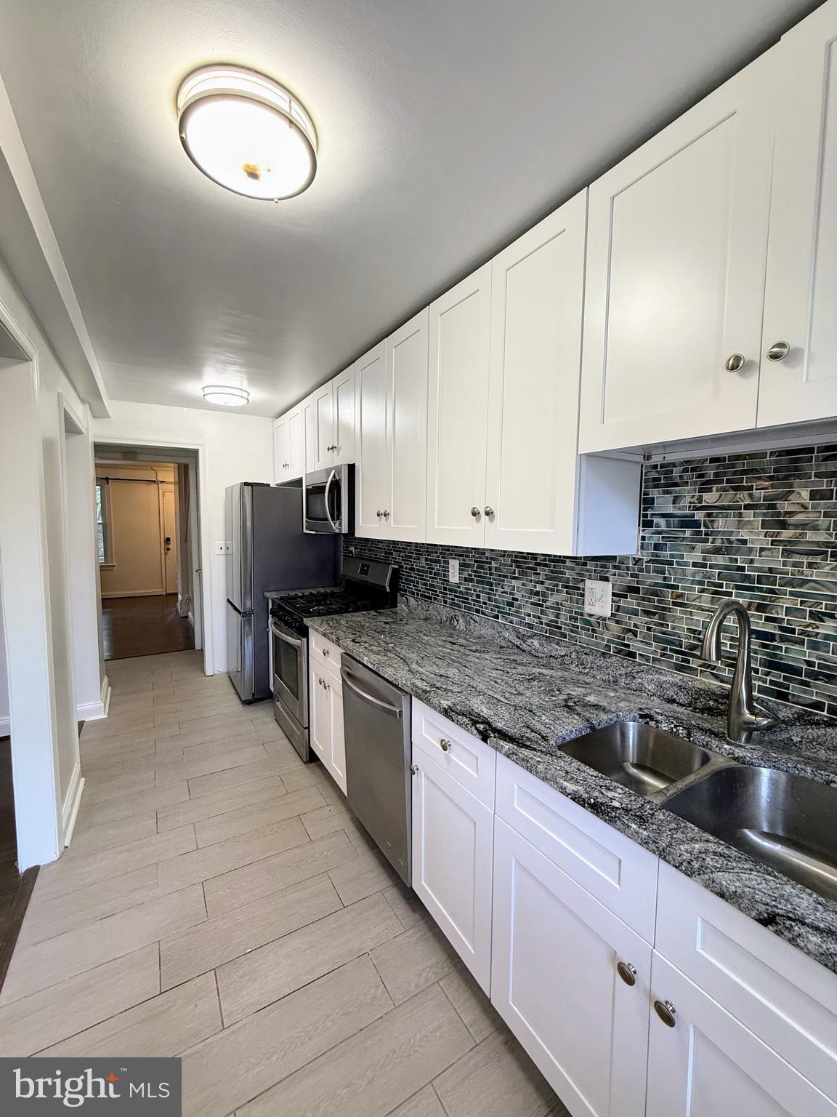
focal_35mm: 14
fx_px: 451
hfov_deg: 85.7
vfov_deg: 102.1
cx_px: 418
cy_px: 558
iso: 160
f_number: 2.2
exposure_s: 1/120
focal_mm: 2.22
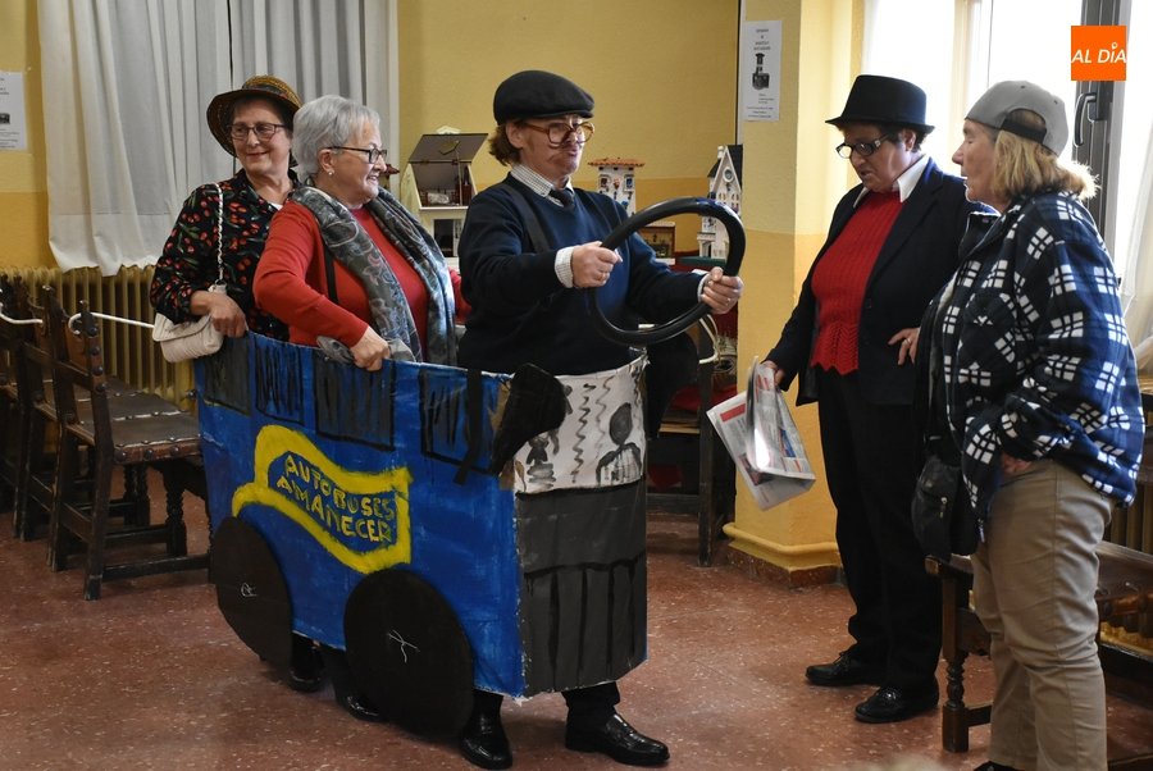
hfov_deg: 33.4
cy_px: 386
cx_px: 576
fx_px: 1923
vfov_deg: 22.7
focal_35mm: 60
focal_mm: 40
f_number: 4.5
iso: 3600
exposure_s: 1/125
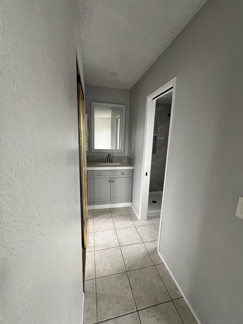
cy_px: 162
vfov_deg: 106.2
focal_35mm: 13
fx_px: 122
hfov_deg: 89.9
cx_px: 122
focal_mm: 1.57
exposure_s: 1/120
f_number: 1.8
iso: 200
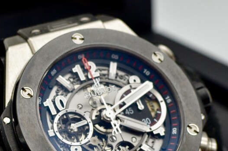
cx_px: 102
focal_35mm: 139
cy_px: 110
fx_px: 881
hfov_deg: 14.7
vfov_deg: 9.8
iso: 360
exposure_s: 1/125
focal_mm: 35
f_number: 5.6
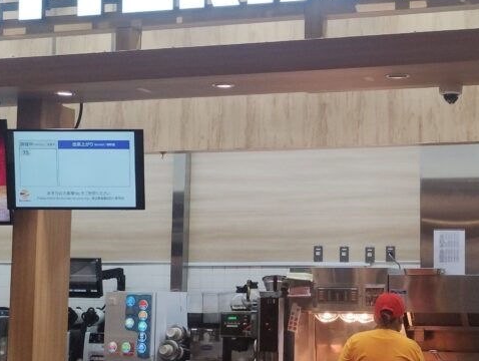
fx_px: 1039
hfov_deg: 25.8
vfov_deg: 19.7
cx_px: 328
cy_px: 188
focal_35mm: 75
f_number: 1.8
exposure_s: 1/120
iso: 369
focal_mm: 4.27
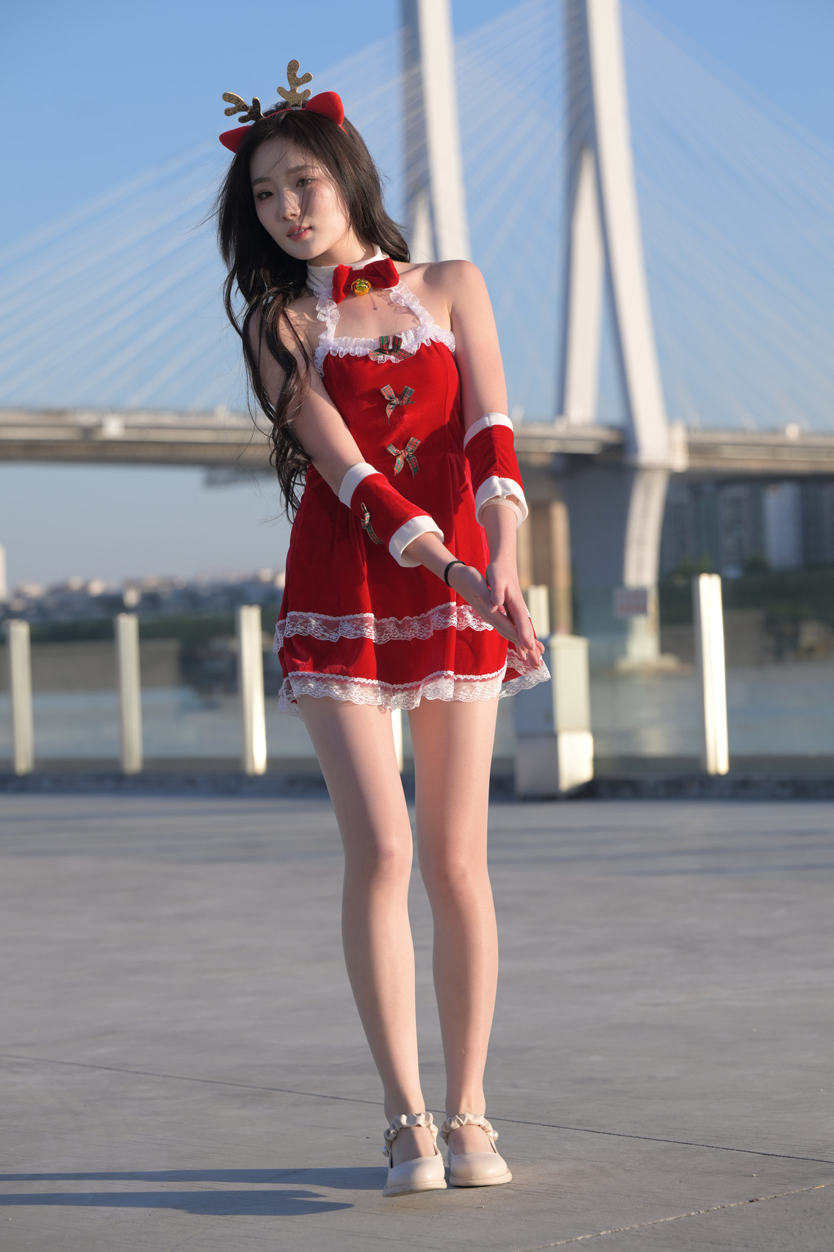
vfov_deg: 19.6
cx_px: 417
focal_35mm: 104
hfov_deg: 13.2
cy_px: 626
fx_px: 3614
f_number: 5
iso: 160
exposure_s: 1/640
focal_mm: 104
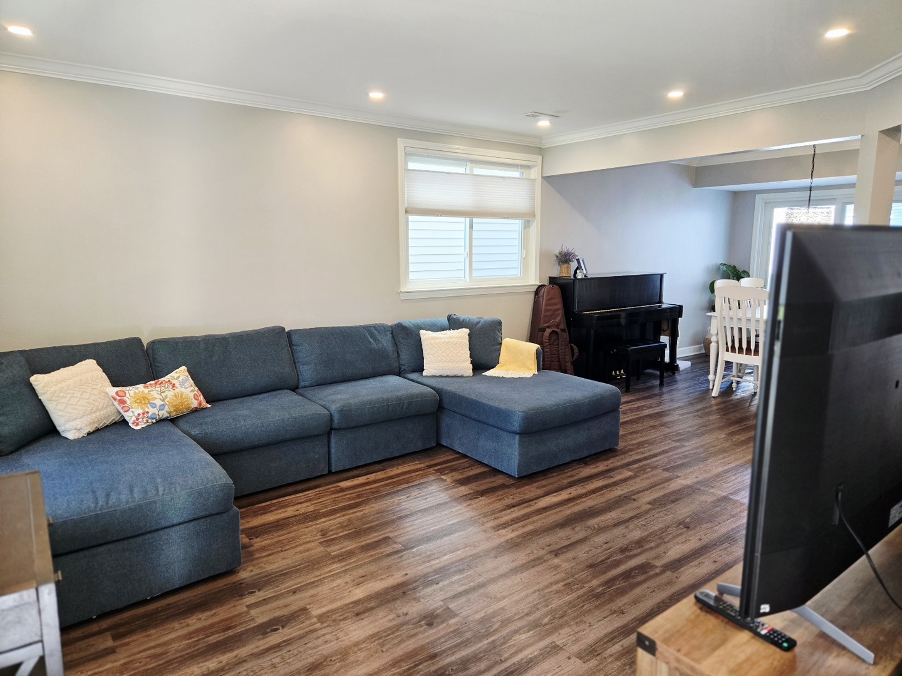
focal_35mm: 23
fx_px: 599
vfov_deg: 58.9
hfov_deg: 73.9
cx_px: 451
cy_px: 338
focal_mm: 5.4
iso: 160
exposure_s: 1/120
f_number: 1.8
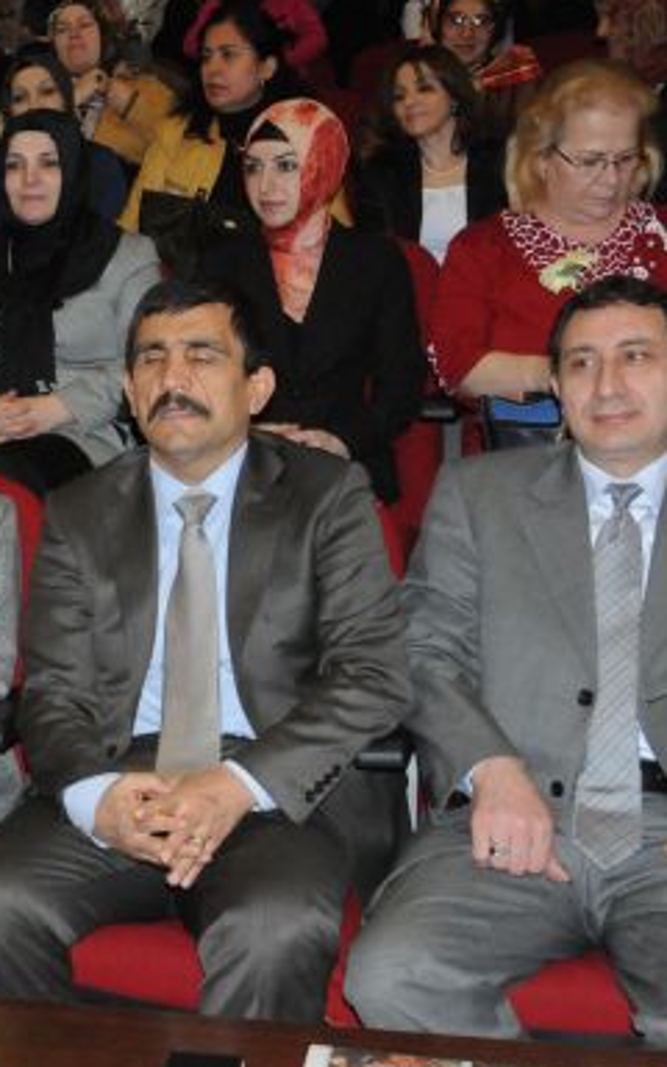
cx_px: -128
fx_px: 1774
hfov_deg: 20.0
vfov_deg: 33.5
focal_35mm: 61
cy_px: 493
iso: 3200
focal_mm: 24
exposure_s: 1/60
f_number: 7.1
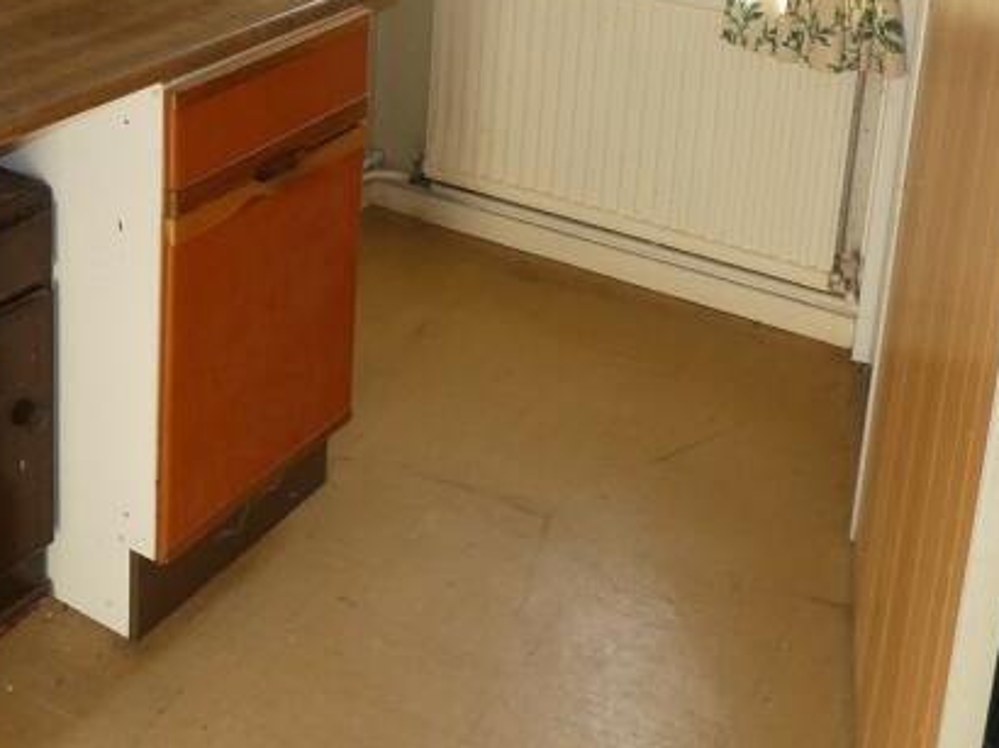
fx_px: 1442
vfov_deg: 26.8
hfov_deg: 37.7
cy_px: -66
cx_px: 324
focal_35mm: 50
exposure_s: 1/60
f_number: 2.8
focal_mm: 3.6
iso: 125
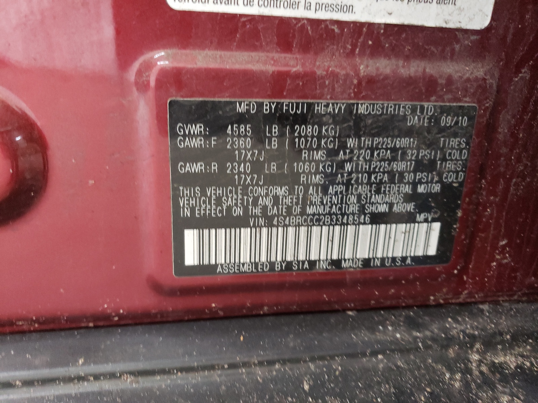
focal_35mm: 26
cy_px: 202
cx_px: 269
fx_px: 404
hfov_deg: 67.3
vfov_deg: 53.1
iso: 360
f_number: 1.5
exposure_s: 1/30
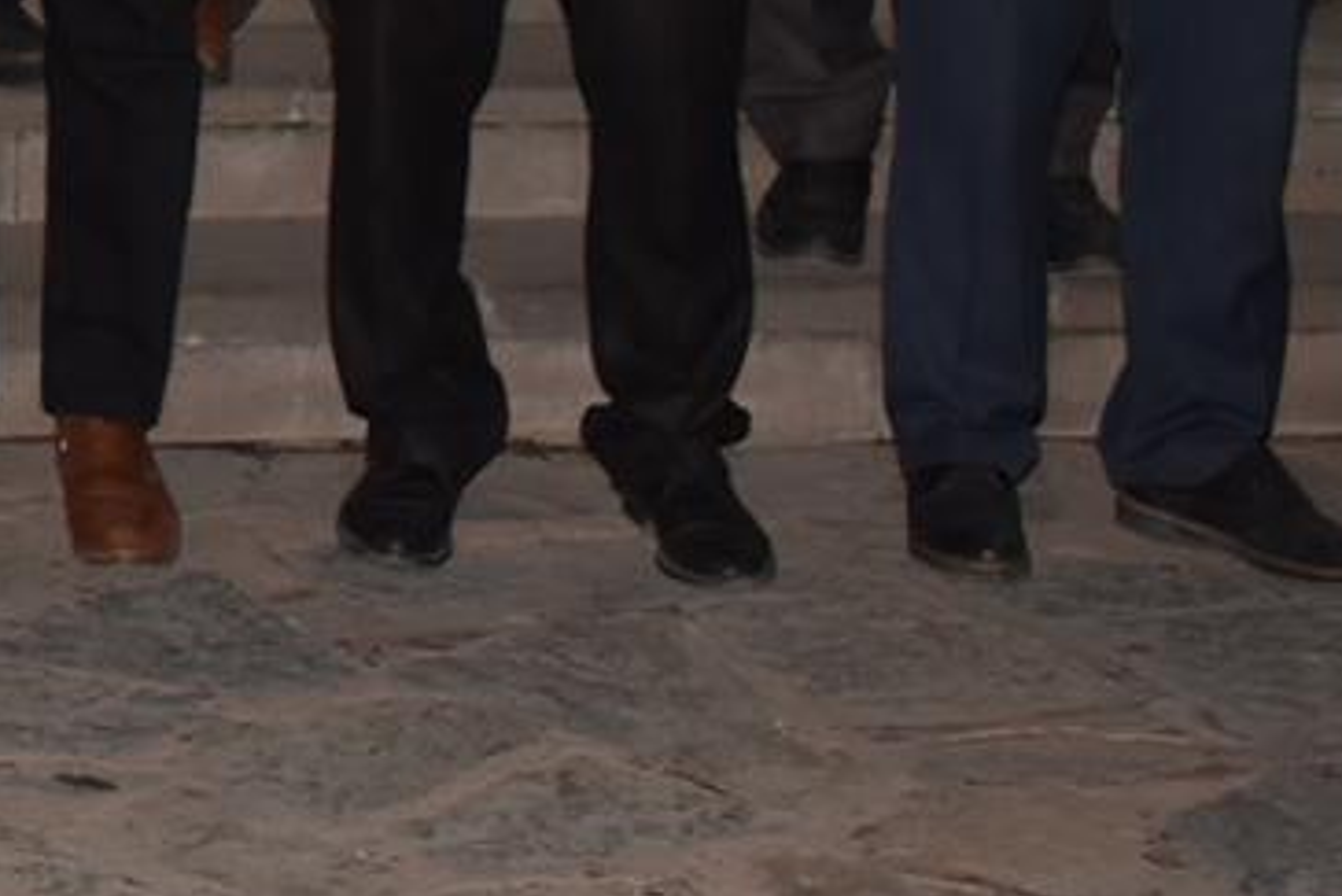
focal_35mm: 145
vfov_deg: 8.9
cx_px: -1195
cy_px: -933
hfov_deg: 12.7
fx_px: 5407
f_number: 6.3
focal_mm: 22
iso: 500
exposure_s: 1/60
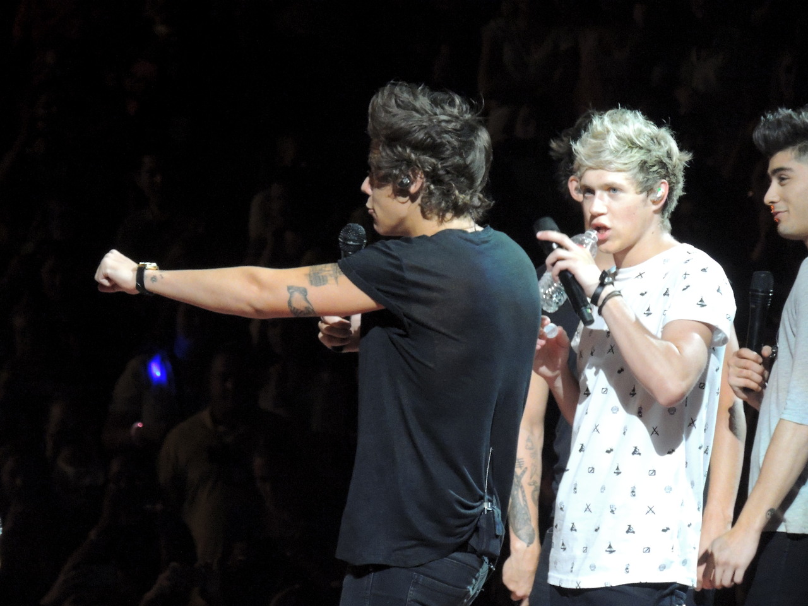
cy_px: 303
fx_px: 10154
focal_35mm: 435
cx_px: 404
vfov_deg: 3.4
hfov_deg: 4.6
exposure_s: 1/125
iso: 1600
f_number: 4.9
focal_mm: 77.5
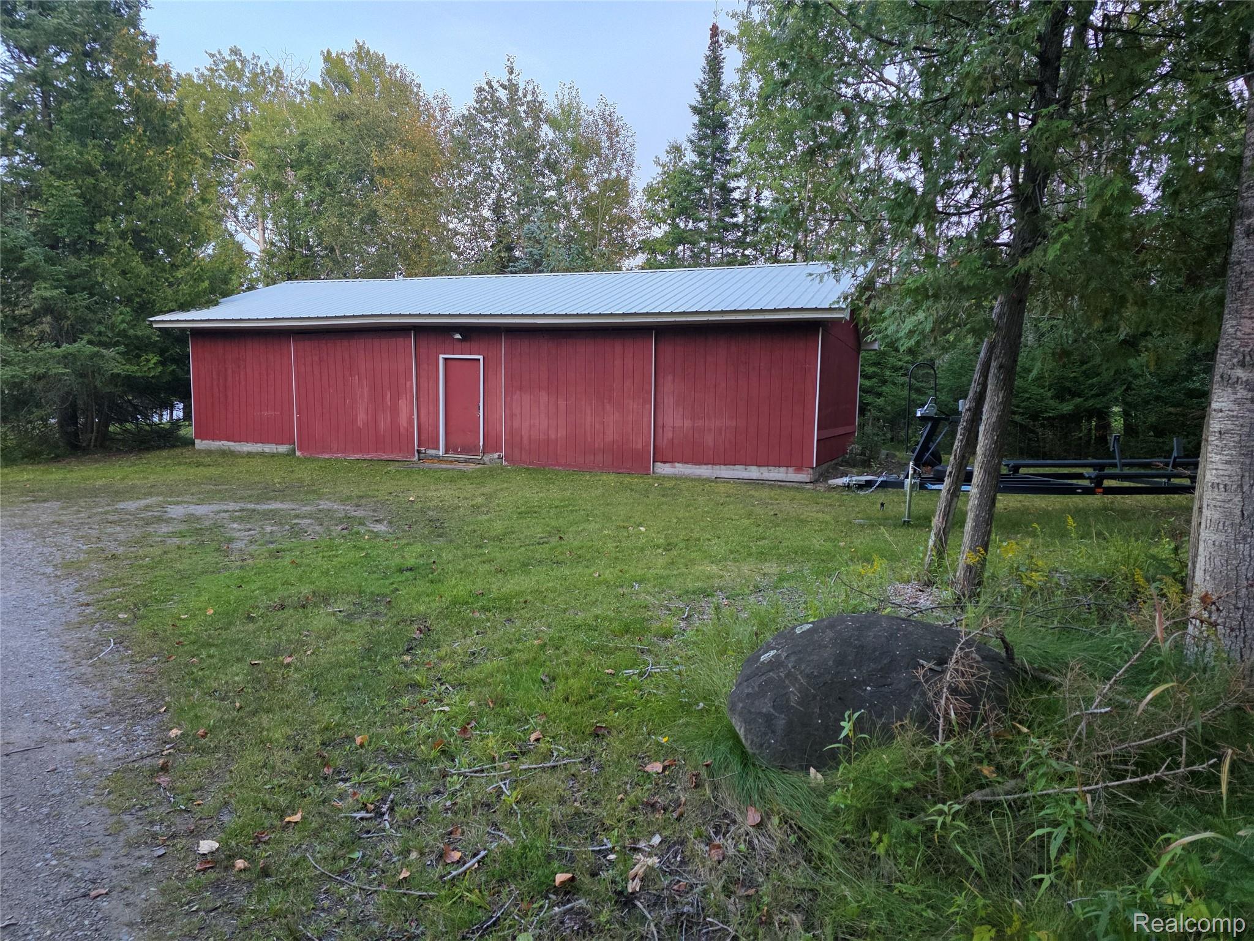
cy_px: 470
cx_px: 627
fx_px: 833
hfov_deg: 73.9
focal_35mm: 23
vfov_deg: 58.9
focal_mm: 6.3
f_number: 1.7
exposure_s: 1/120
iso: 320
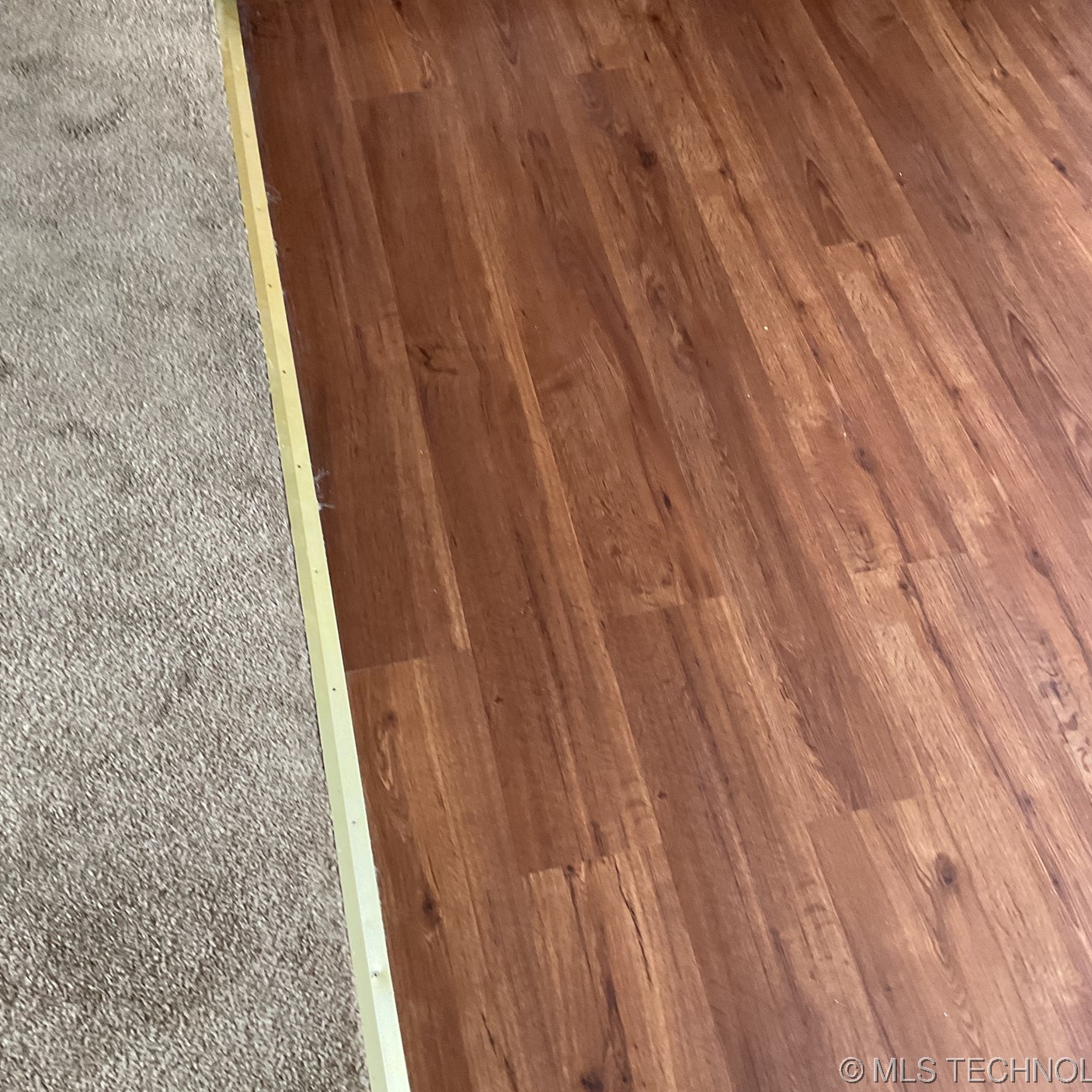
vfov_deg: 47.2
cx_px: 571
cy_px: 544
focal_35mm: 35
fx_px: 1249
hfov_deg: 47.2
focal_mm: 3
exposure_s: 1/60
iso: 125
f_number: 1.8
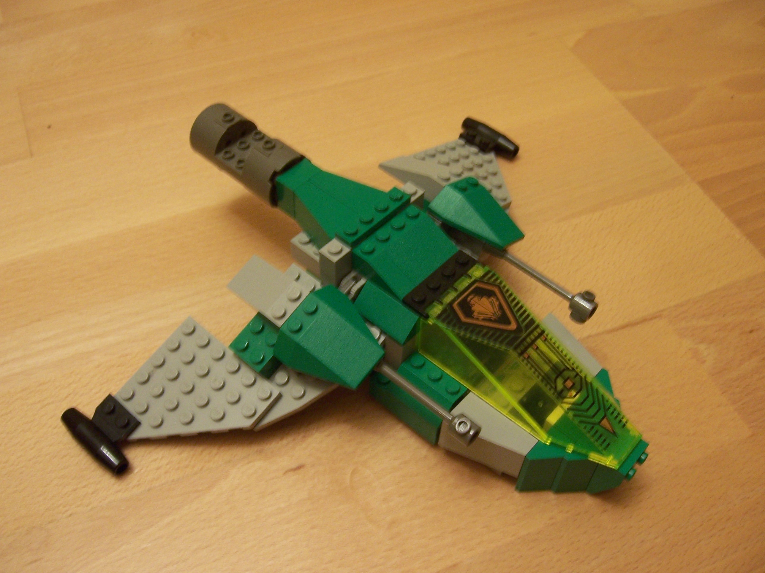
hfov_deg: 51.4
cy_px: 286
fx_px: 796
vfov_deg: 39.7
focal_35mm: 36
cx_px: 382
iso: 160
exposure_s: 1/13
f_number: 2.8
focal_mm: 6.2
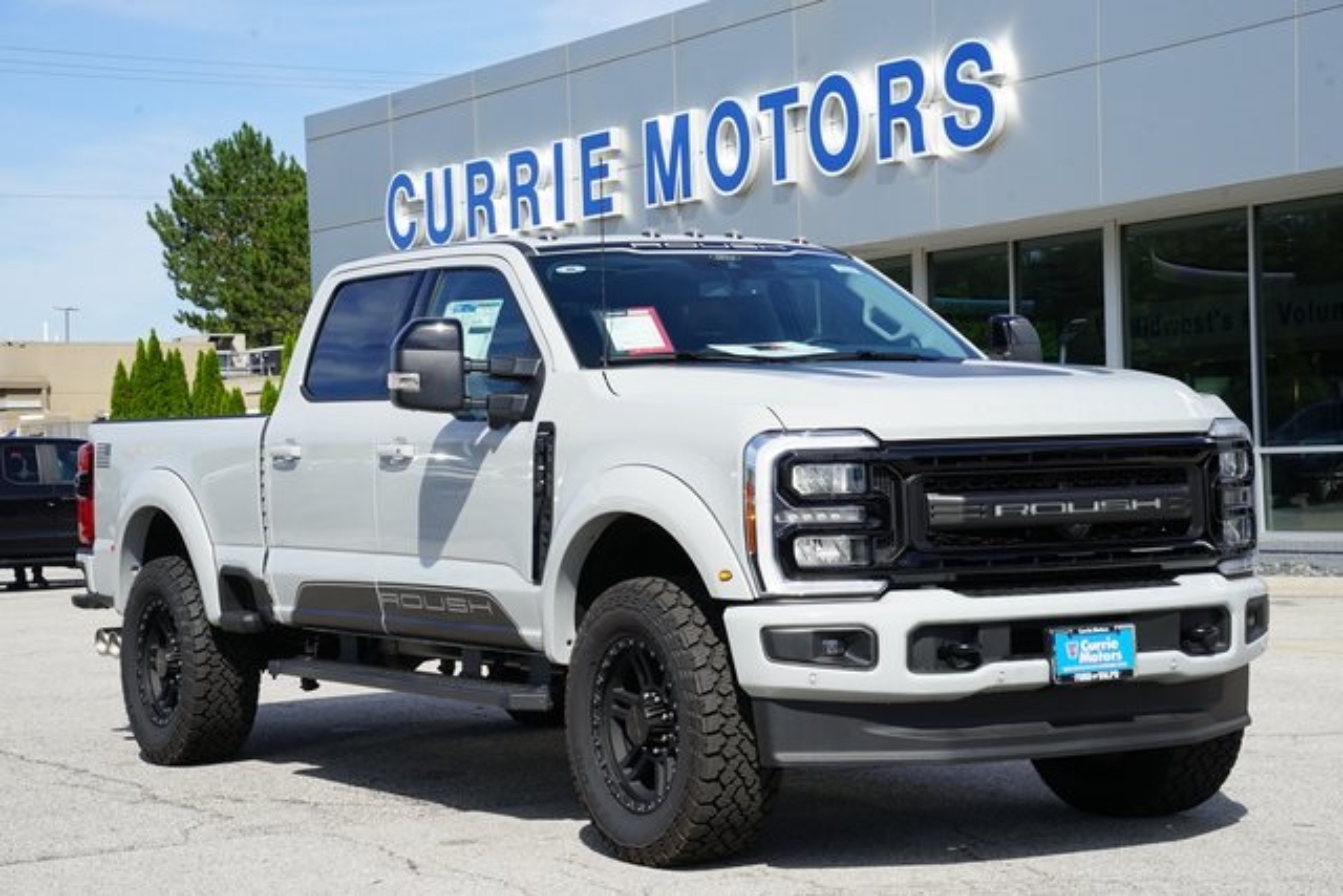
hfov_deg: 27.7
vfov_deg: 18.7
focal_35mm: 73
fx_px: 2724
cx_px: 672
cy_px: 448
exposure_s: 1/100
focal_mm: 73
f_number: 13
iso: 100
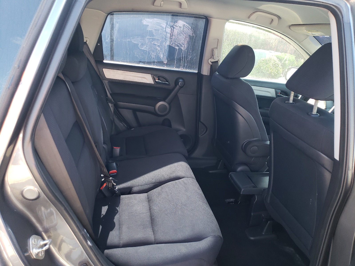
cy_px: 133
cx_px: 178
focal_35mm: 26
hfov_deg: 67.3
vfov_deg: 53.1
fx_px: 267
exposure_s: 1/120
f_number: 1.5
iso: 97
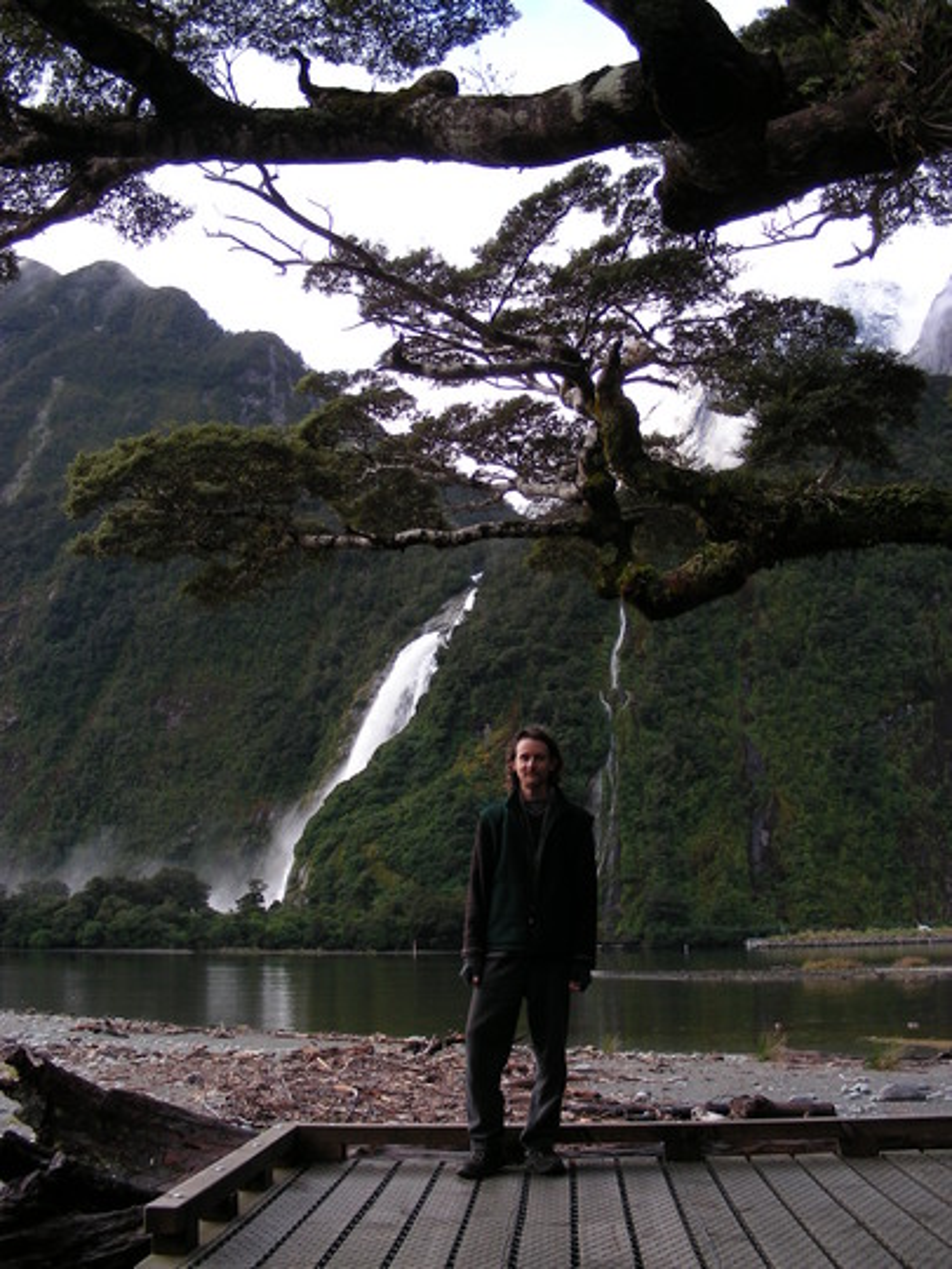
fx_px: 1393
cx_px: 476
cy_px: 634
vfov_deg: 49.0
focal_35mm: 38
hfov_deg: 37.7
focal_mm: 6.3
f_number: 3.5
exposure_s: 1/66.1
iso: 50
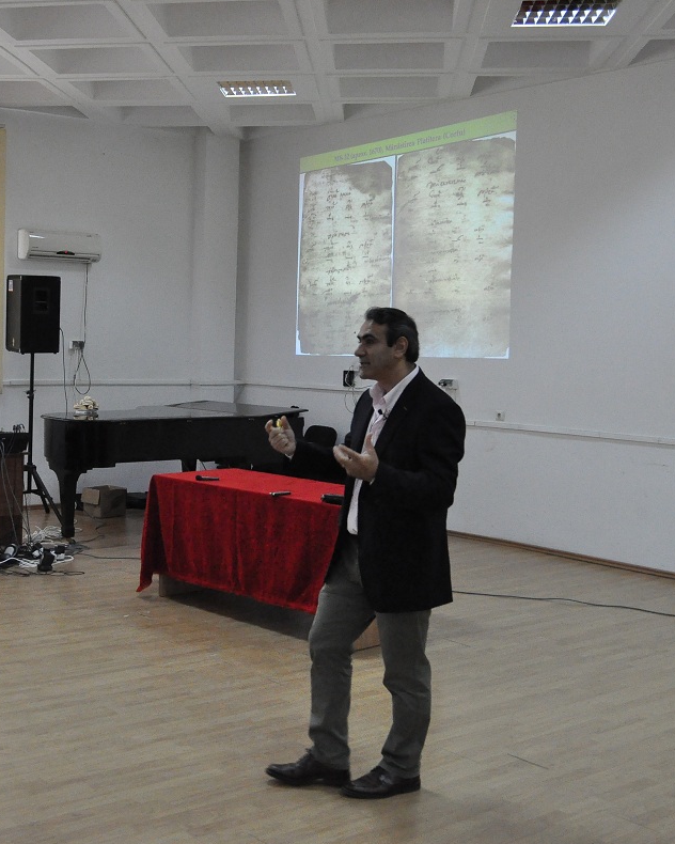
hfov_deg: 31.6
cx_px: 185
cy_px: 425
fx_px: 1174
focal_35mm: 47
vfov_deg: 39.5
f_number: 5.6
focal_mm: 22
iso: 3200
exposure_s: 1/125
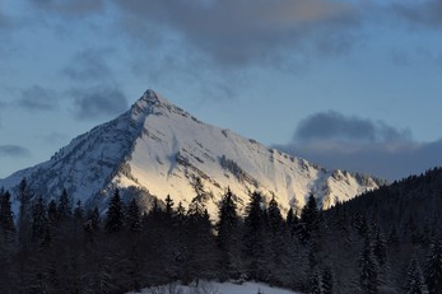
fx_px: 2970
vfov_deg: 5.7
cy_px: 164
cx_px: 211
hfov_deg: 8.5
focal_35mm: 242
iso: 320
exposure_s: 1/250
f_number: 13
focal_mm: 200
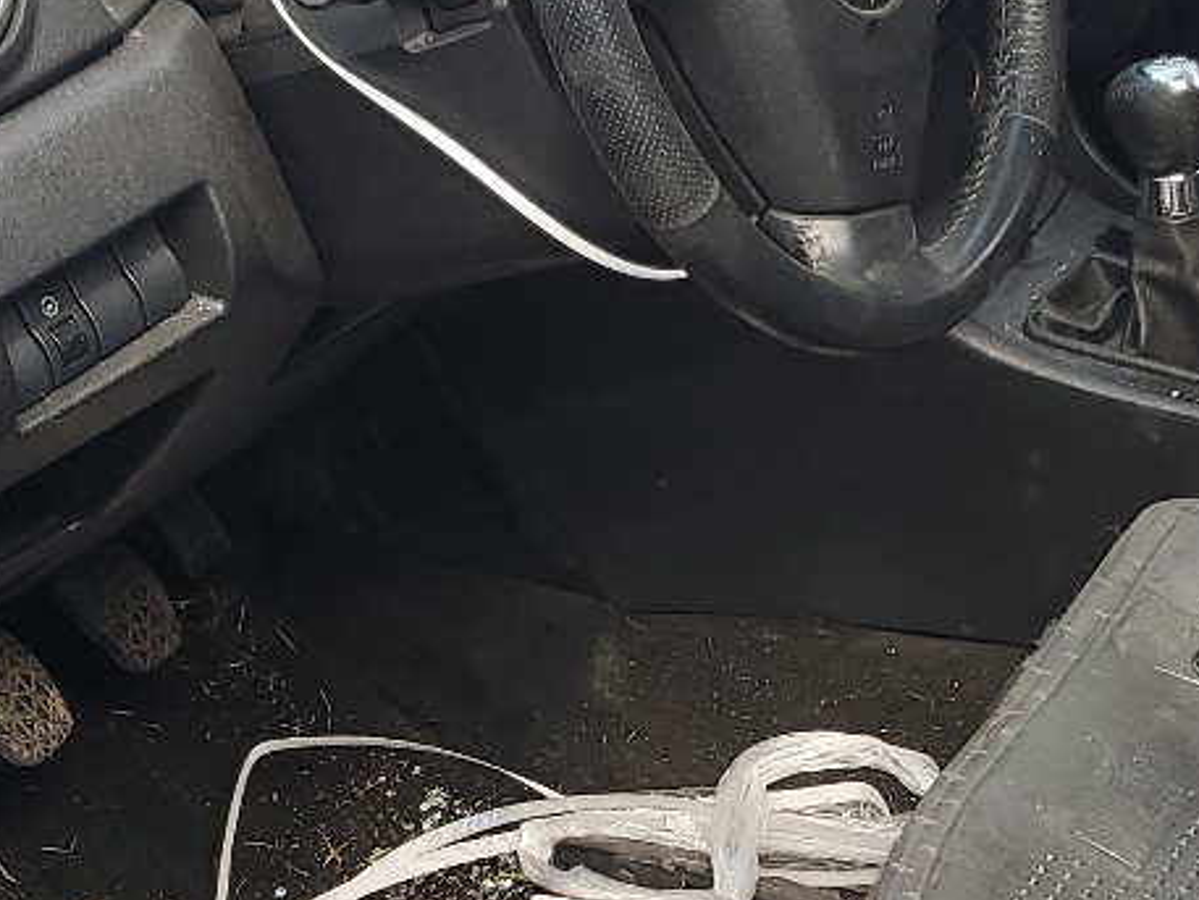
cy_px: 827
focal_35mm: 91
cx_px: 735
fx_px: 3153
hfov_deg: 21.5
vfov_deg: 16.0
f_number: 1.5
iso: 50
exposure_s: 1/204
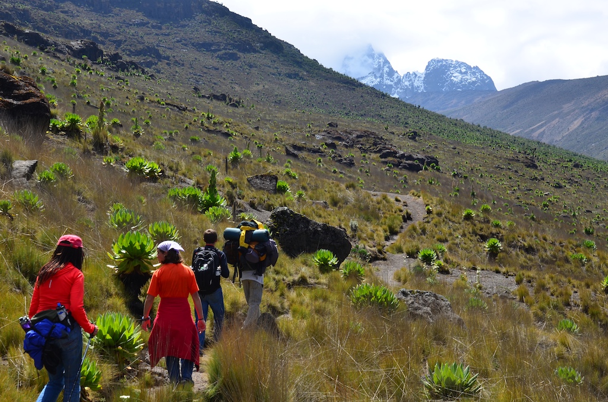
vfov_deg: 23.7
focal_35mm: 57
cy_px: 201
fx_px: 961
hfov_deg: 35.1
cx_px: 304
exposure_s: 1/250
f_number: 8
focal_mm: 38
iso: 100
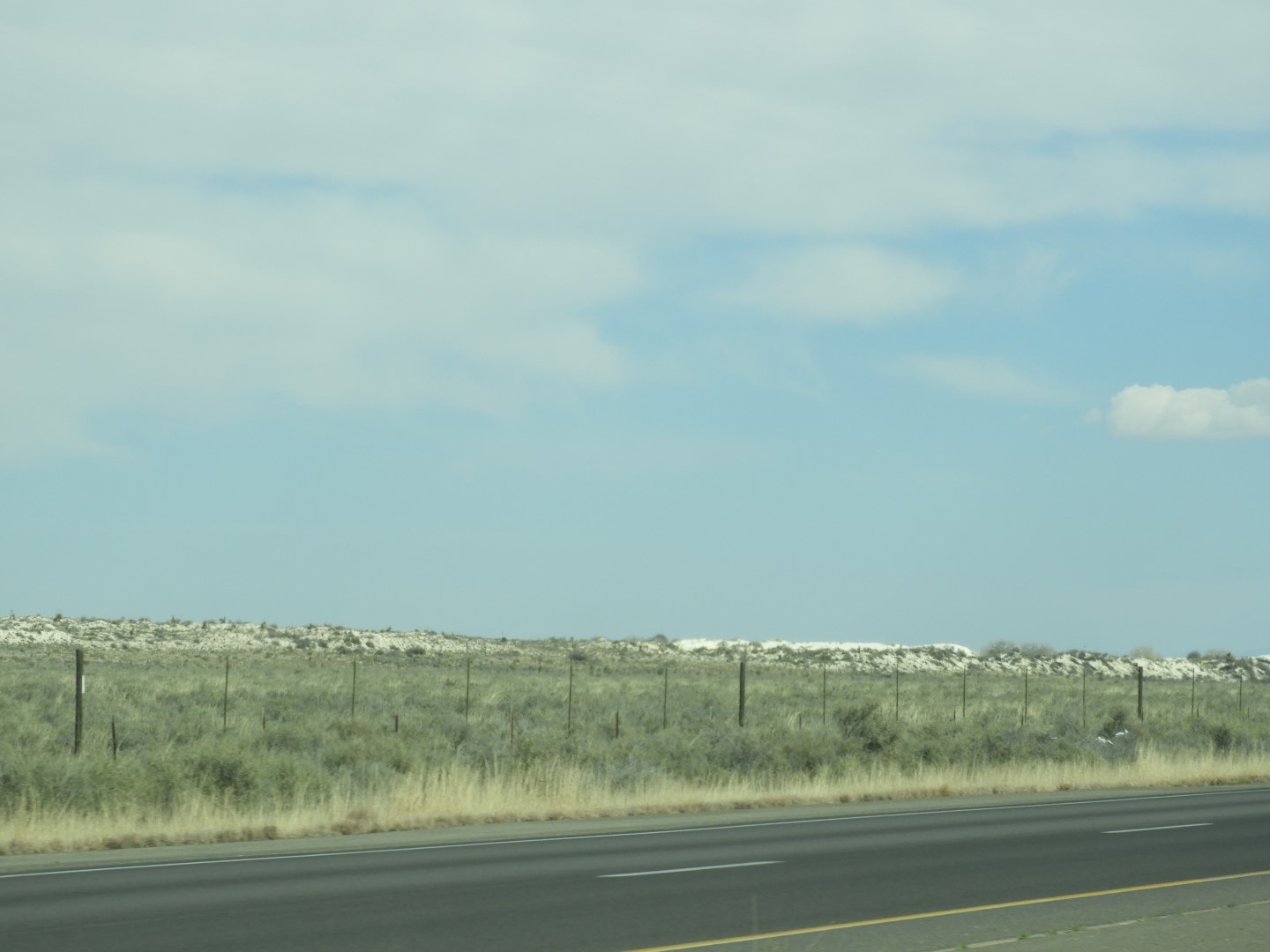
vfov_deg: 9.9
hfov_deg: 13.2
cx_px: 635
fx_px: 5503
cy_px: 476
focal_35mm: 150
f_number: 5.2
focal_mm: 26.9
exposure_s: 1/640
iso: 100
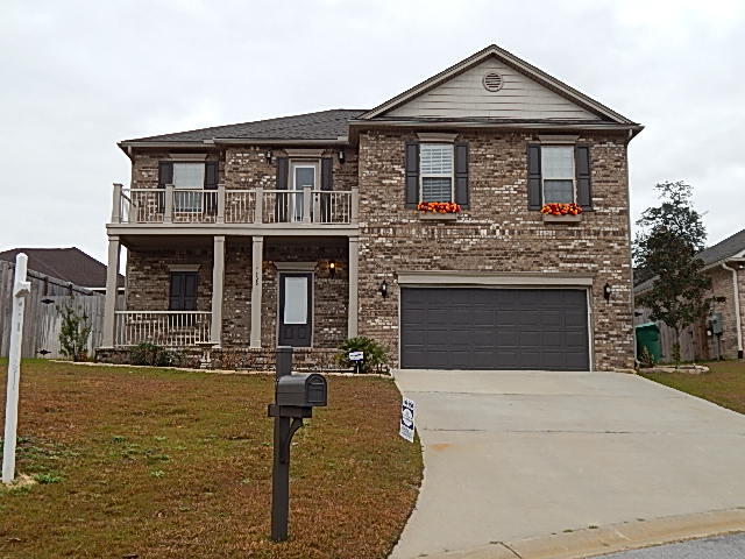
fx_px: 753
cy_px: 280
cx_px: 372
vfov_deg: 40.7
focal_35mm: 35
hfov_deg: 52.6
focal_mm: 6.1
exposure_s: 1/200
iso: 125
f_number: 3.3
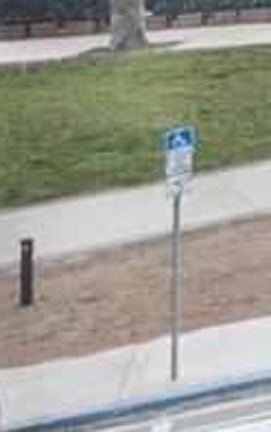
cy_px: -305
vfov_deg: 14.3
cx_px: 1617
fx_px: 1558
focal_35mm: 132
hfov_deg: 5.2
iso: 400
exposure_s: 1/200
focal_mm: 16
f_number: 9
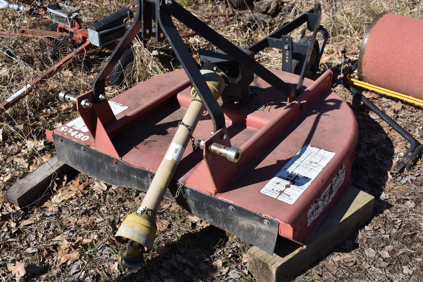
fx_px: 494
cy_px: 141
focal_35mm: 42
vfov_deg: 31.9
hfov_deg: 46.4
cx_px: 212
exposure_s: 1/320
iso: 100
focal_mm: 28
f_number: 8
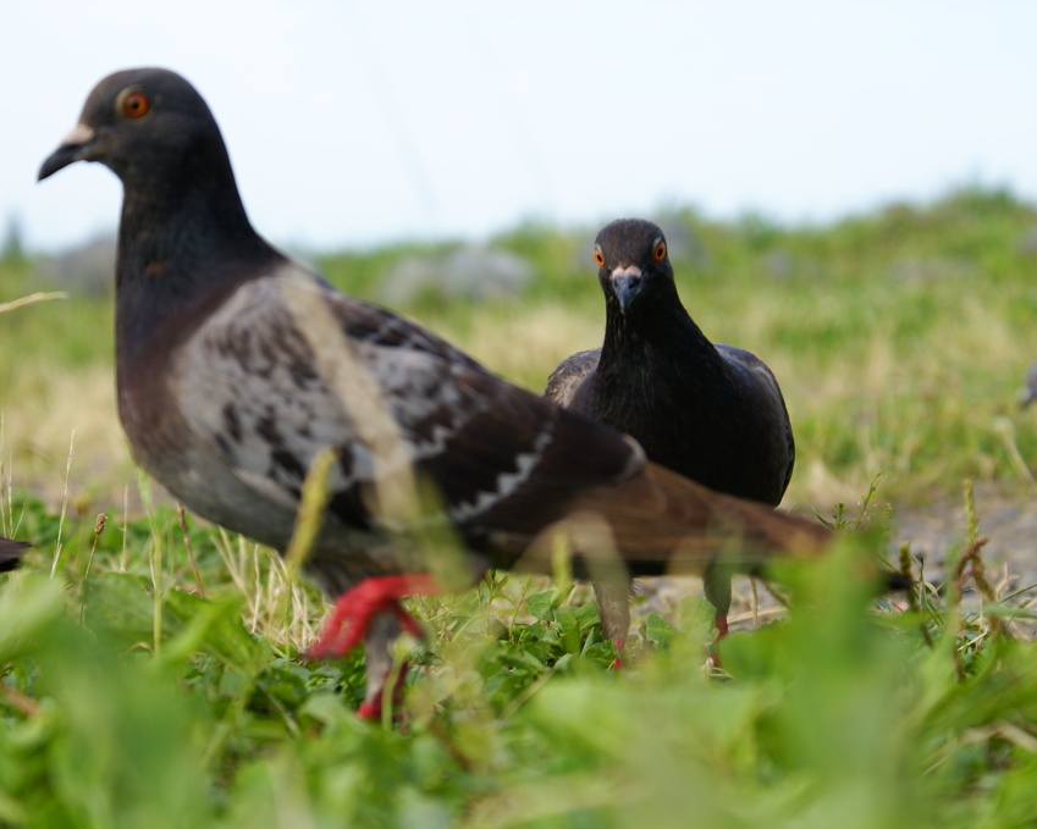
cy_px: 413
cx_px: 449
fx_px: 3652
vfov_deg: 13.0
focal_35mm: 119
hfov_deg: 16.2
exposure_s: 1/160
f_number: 6.3
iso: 100
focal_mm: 70
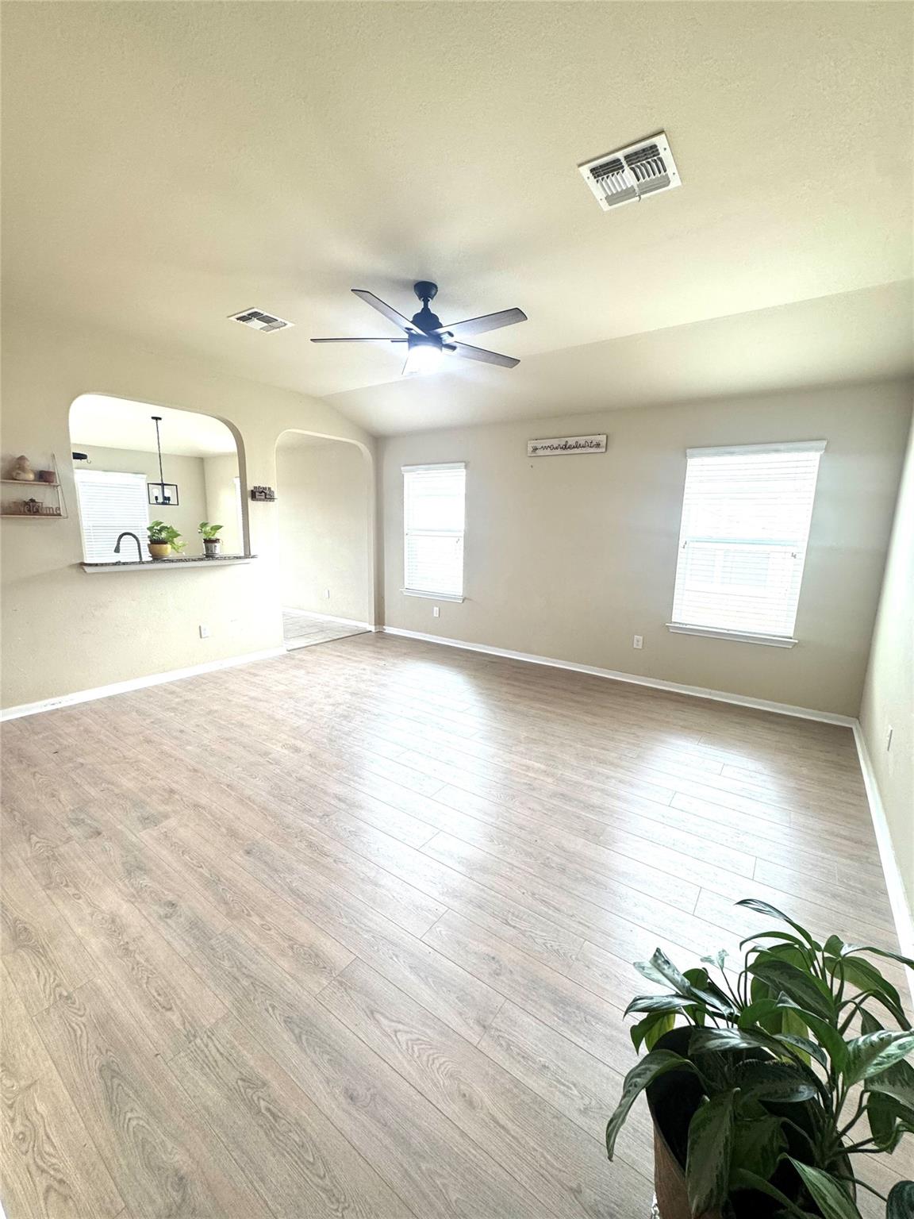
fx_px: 493
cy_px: 610
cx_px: 457
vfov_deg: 102.1
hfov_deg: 85.7
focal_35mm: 14
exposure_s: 1/60
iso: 200
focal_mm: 2.22
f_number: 2.2
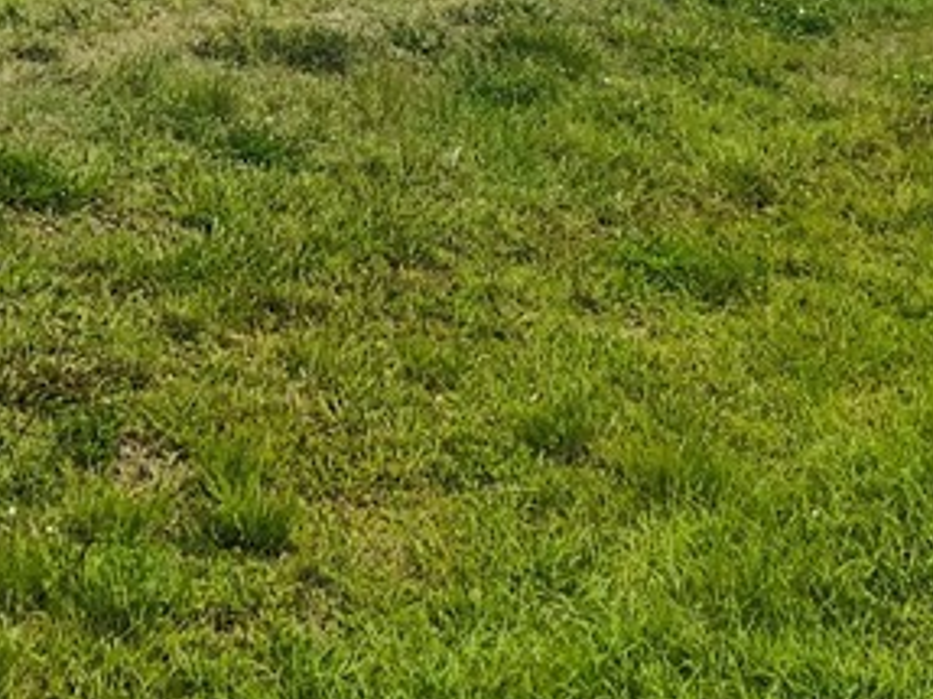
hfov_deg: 19.6
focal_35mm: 100
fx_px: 2694
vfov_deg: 14.2
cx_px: 390
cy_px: -179
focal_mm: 3.99
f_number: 1.8
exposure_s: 1/3003
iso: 20
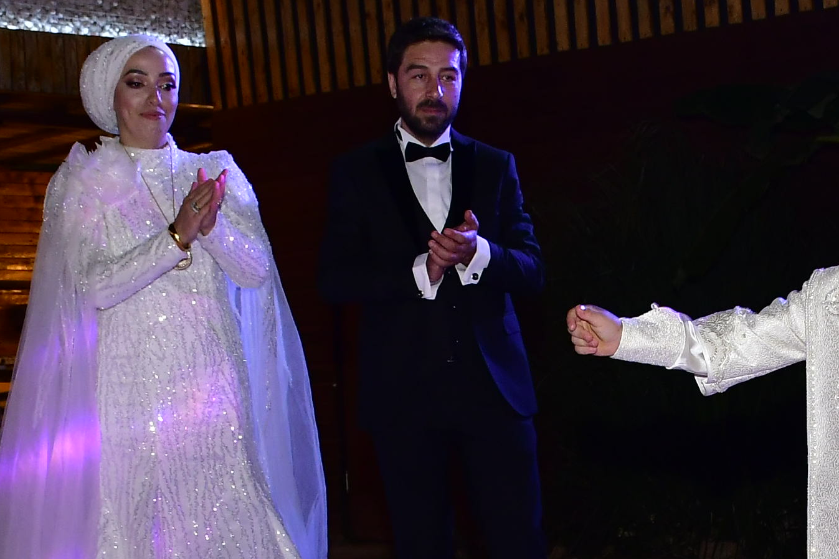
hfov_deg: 21.4
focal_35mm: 93
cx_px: 766
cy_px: 605
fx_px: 2167
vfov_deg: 14.4
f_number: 8
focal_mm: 20
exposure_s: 1/80
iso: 1250
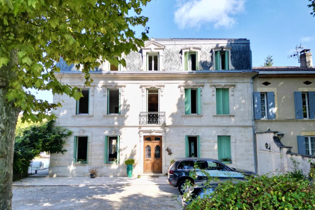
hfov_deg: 69.4
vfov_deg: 49.5
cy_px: 115
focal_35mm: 26
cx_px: 156
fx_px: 227
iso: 100
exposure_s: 1/1000
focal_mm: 6.72
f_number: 1.7
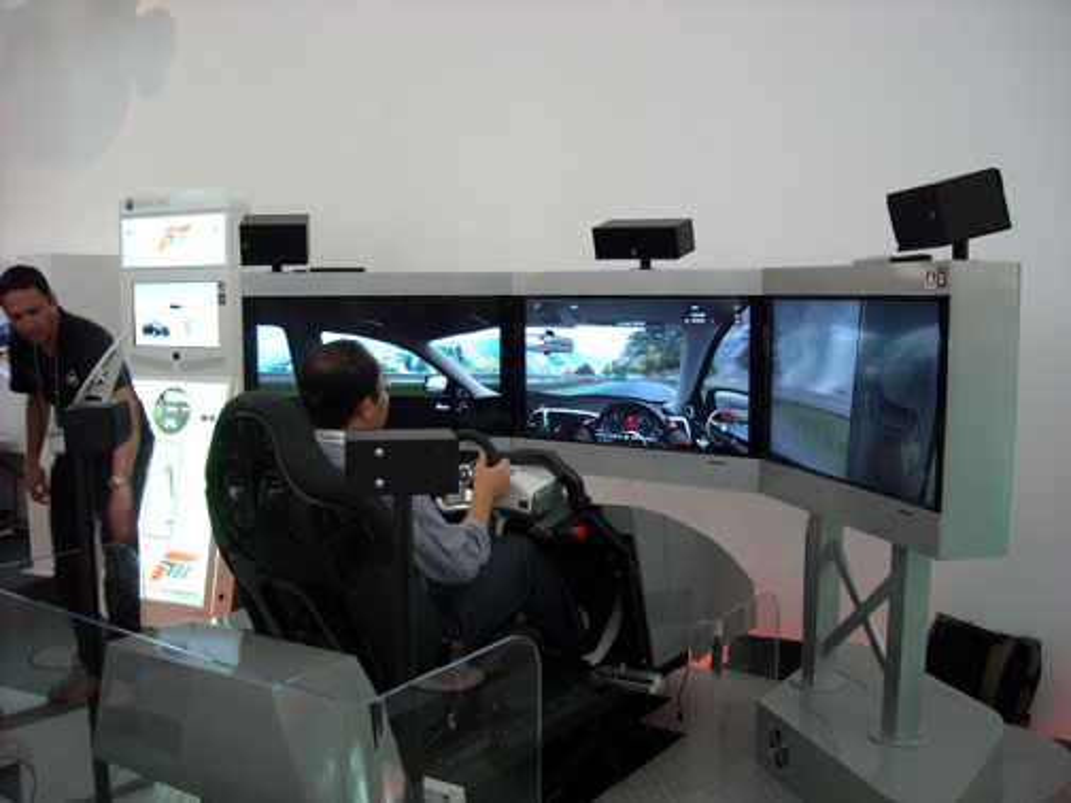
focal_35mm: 35
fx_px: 1083
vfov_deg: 40.7
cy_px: 402
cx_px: 536
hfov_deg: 52.6
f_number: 2.8
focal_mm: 5.7
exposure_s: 1/10
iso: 64
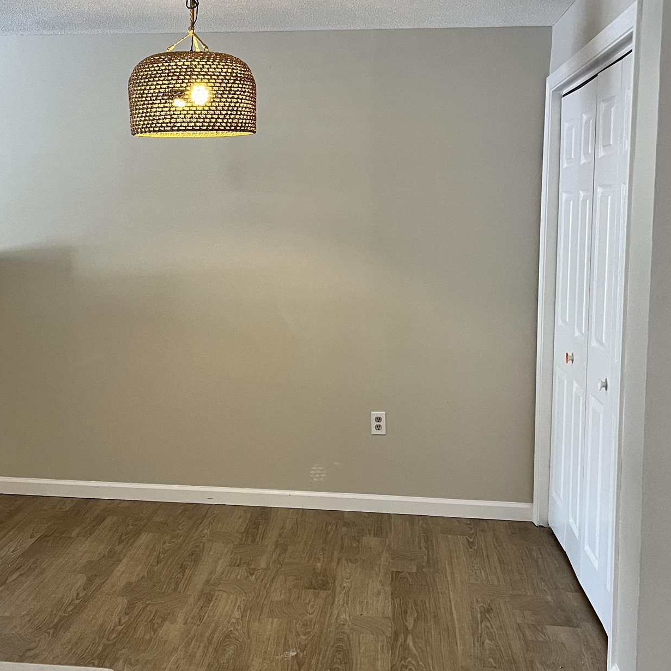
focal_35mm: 43
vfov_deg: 39.0
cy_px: 270
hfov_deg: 38.9
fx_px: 943
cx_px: 252
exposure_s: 1/60
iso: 125
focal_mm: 5.1
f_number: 1.6
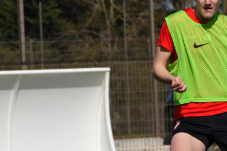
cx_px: 217
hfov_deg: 3.8
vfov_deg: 2.5
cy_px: 101
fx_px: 3419
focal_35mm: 542
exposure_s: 1/1000
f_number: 13
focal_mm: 135
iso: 320
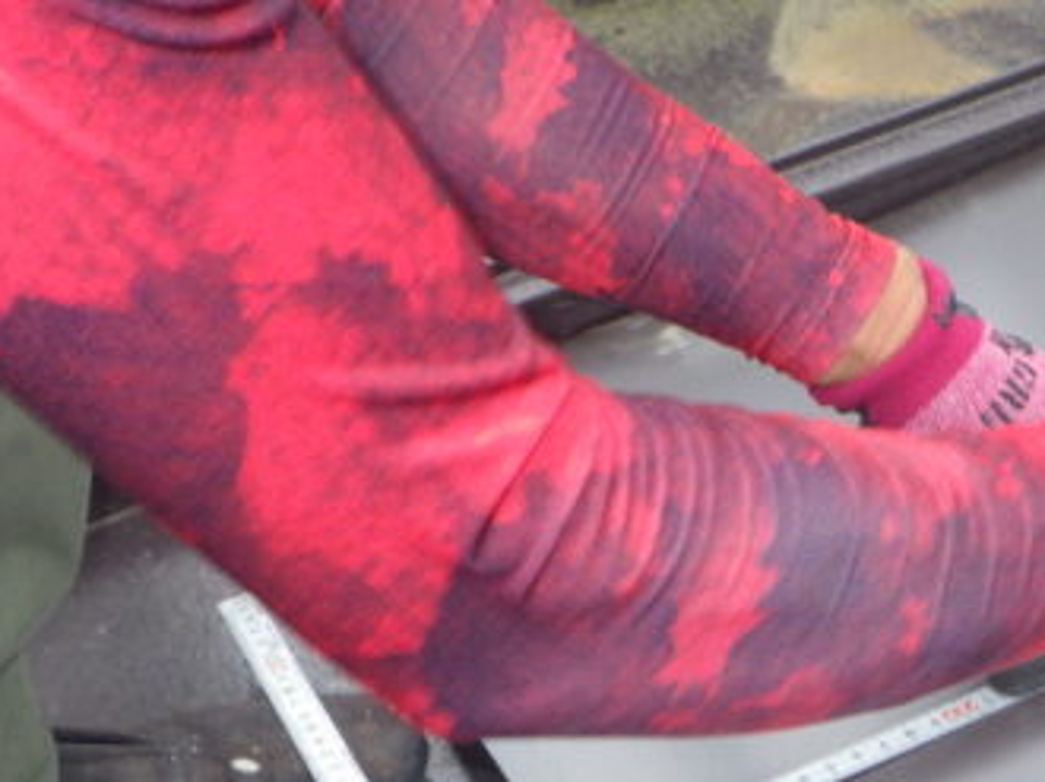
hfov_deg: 21.7
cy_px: 659
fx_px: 2624
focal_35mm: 87
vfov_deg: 16.8
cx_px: 1032
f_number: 4.2
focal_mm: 5
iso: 125
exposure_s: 1/160
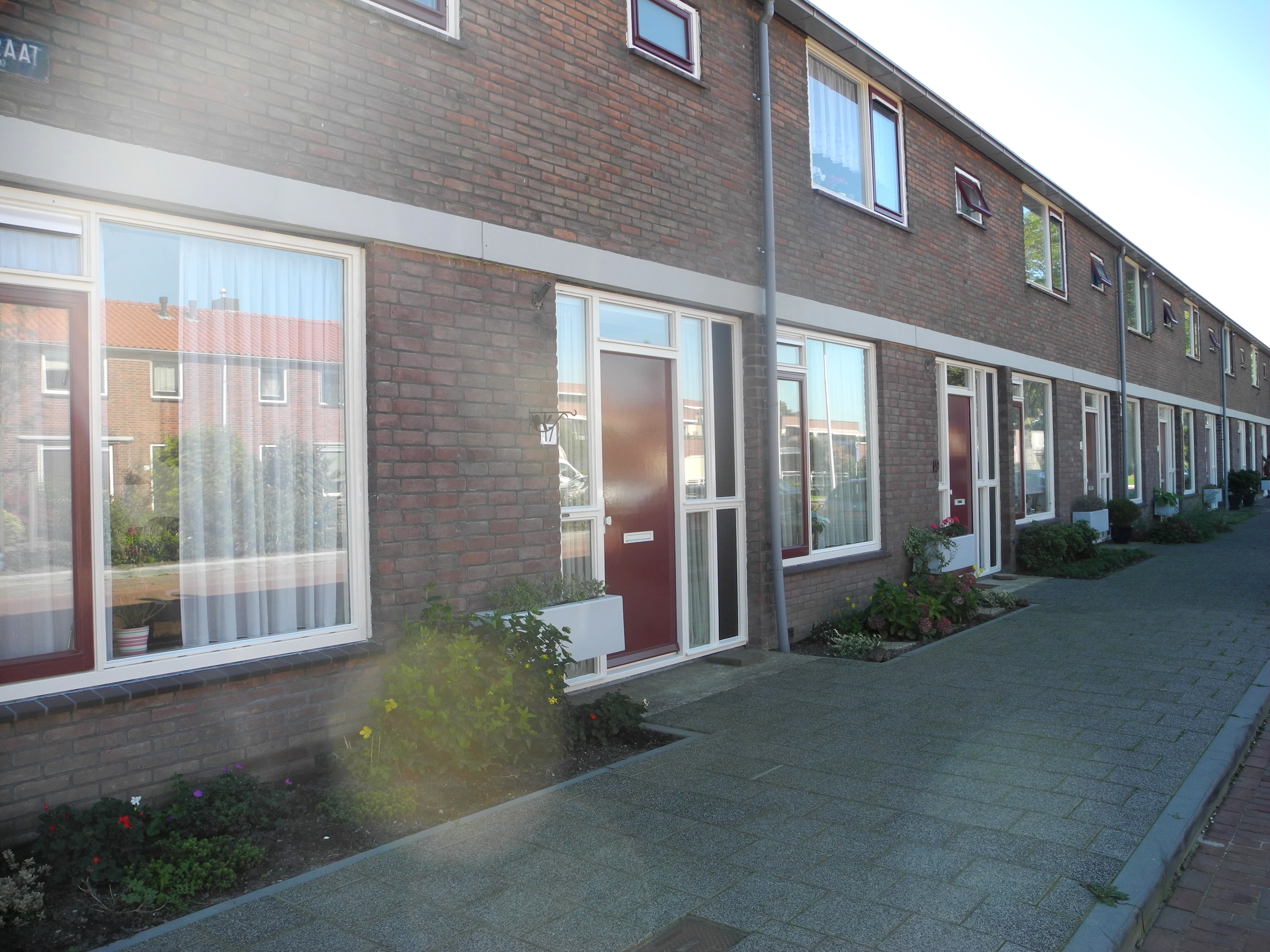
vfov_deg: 49.7
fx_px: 1027
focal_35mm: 28
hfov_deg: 63.4
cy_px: 476
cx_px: 635
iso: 100
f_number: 2.8
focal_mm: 6
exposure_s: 1/400
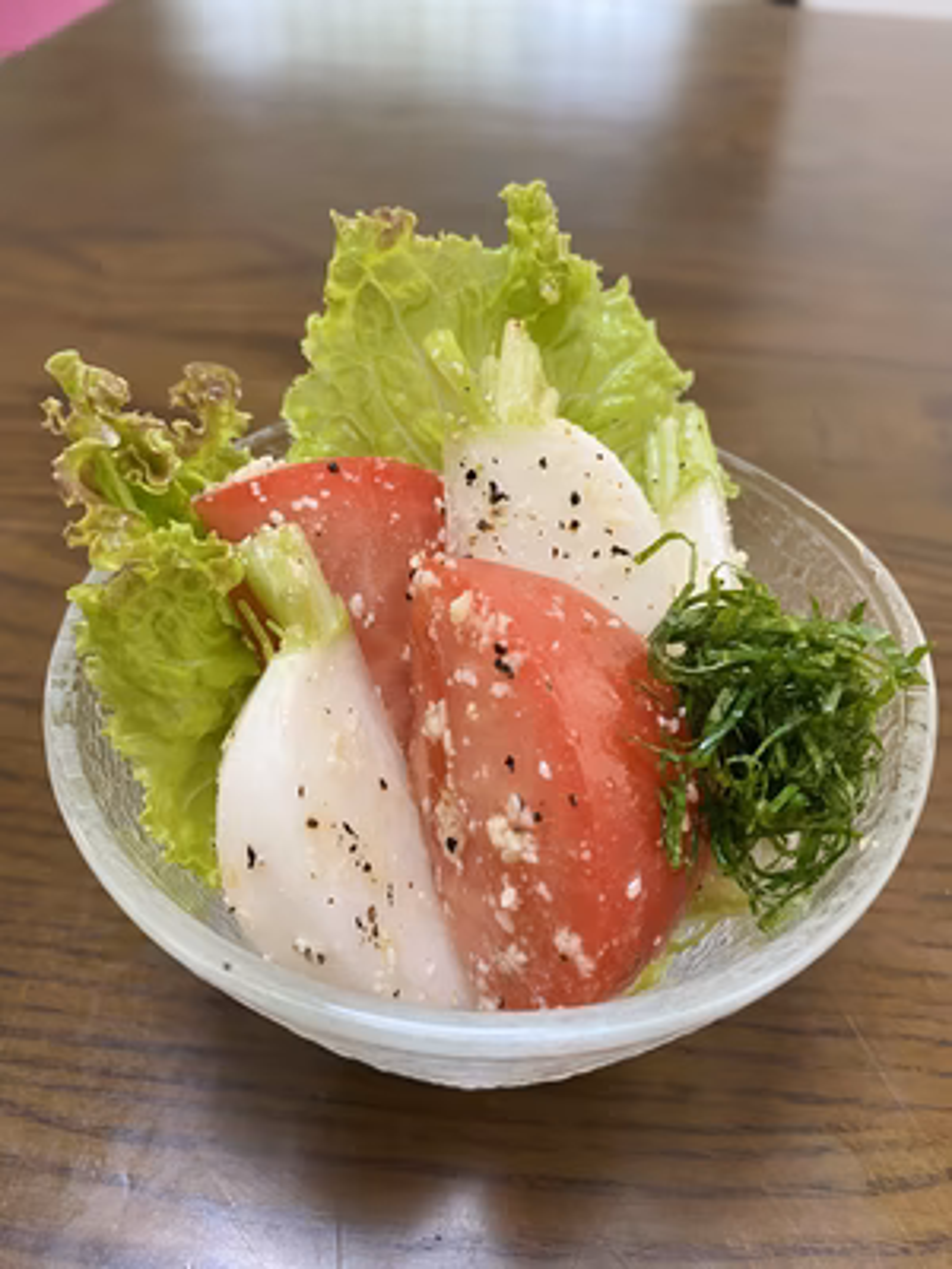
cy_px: 634
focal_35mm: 26
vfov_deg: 67.3
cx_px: 476
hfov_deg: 53.1
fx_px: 953
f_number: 1.8
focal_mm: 4.25
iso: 125
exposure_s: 1/60
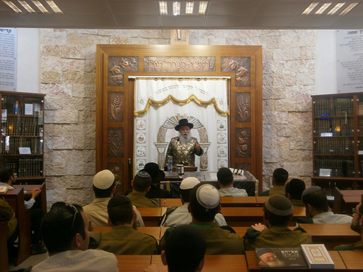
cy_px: 136
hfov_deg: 41.2
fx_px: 482
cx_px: 182
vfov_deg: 31.5
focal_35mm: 46
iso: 125
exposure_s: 1/40
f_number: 3.8
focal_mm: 8.1
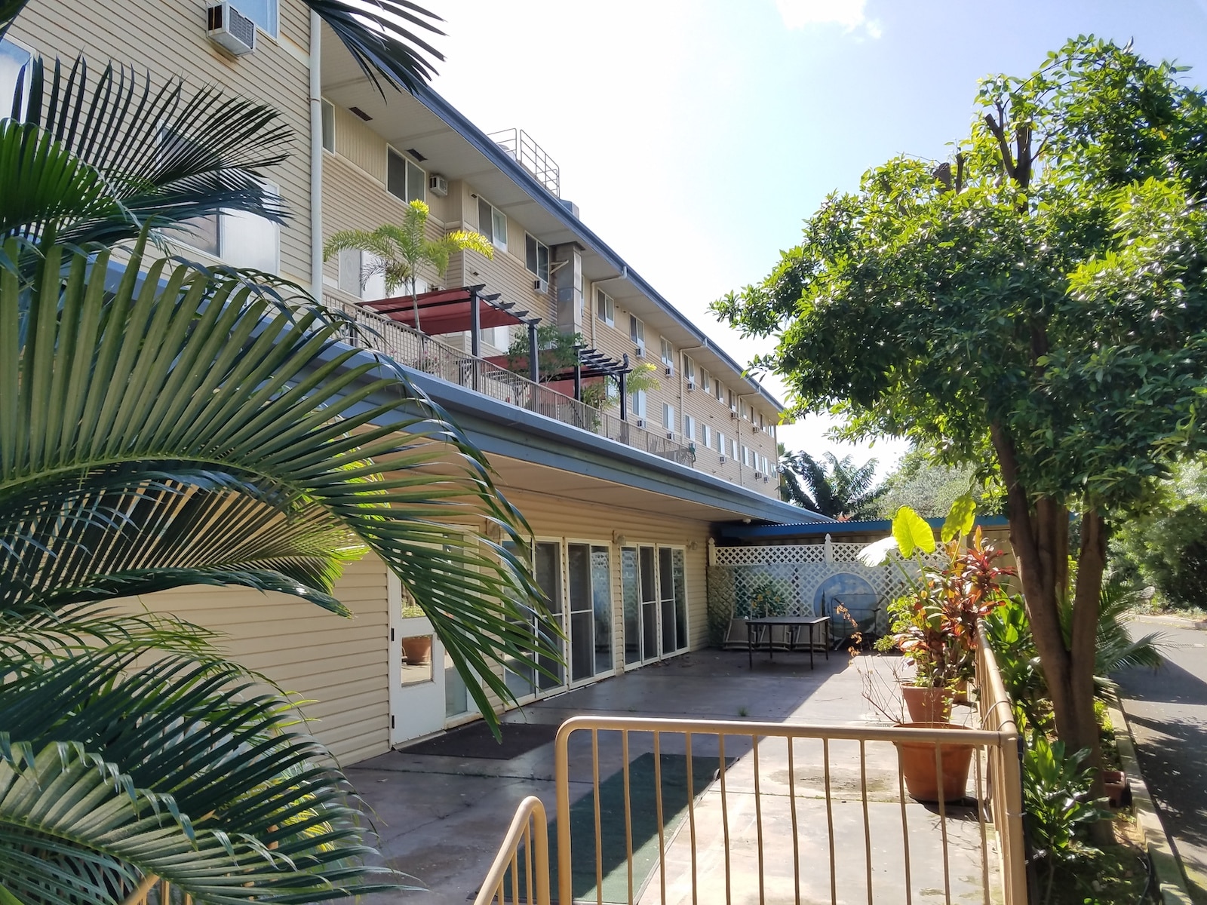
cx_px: 604
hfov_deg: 67.3
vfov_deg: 53.1
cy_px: 452
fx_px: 907
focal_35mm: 26
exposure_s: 1/1236
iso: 50
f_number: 1.7
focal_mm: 4.2
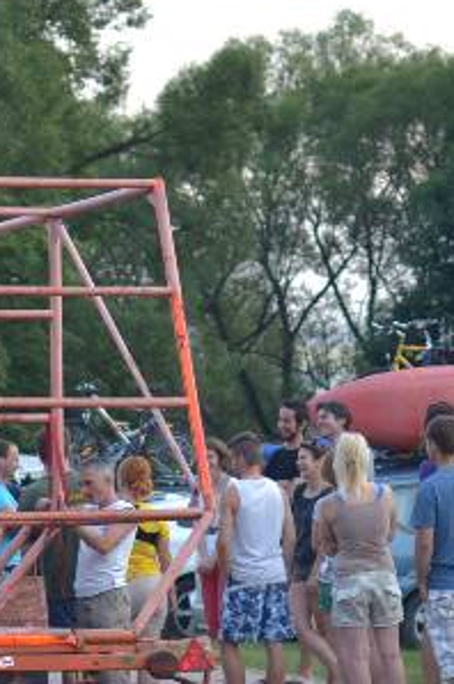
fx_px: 3426
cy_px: 678
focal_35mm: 181
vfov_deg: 11.3
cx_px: 135
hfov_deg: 7.6
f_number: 2.2
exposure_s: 1/160
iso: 100
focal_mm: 35
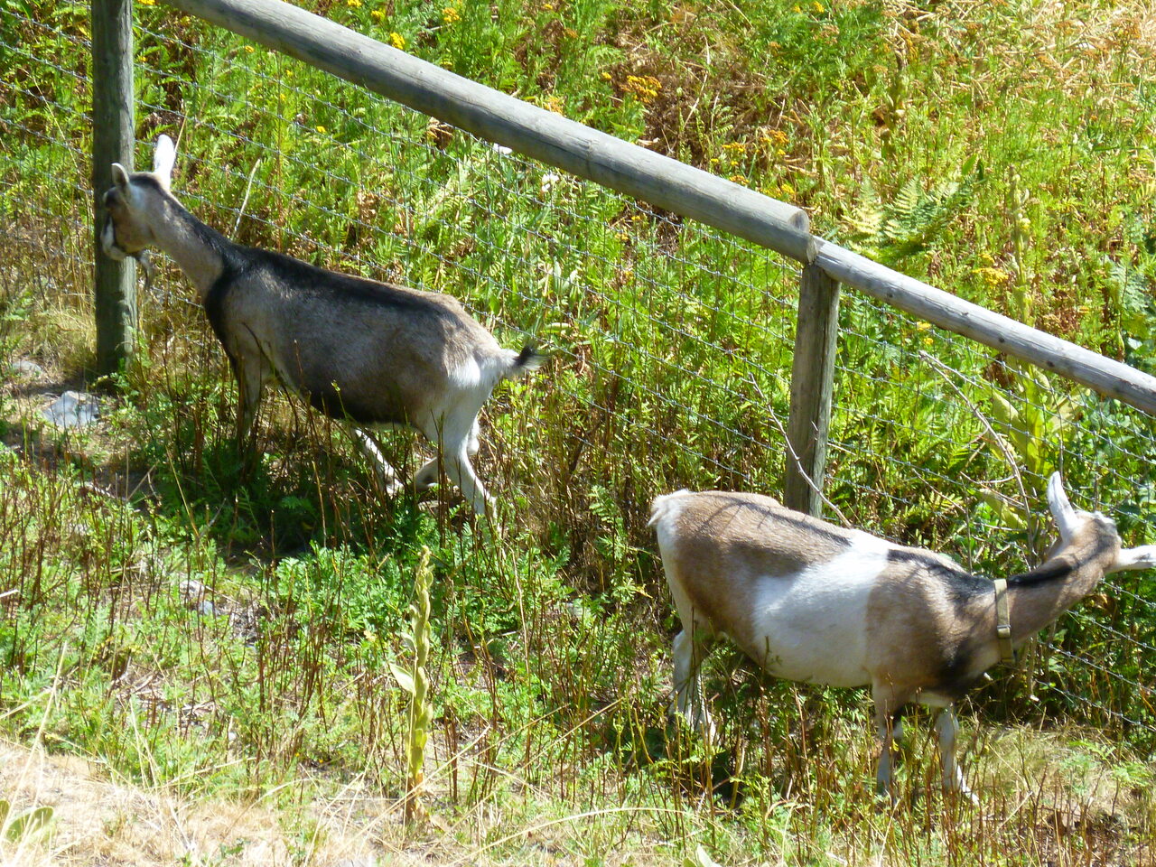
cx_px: 578
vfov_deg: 5.9
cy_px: 434
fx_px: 8349
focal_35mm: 250
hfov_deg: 7.9
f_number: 5.9
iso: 200
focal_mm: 36
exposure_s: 1/125
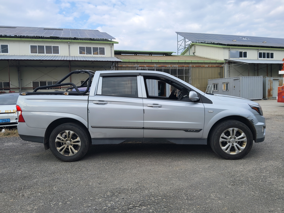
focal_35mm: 26
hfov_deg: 67.3
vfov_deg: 53.1
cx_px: 142
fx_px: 213
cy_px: 106
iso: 12
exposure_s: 1/313
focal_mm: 3.98
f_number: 1.8
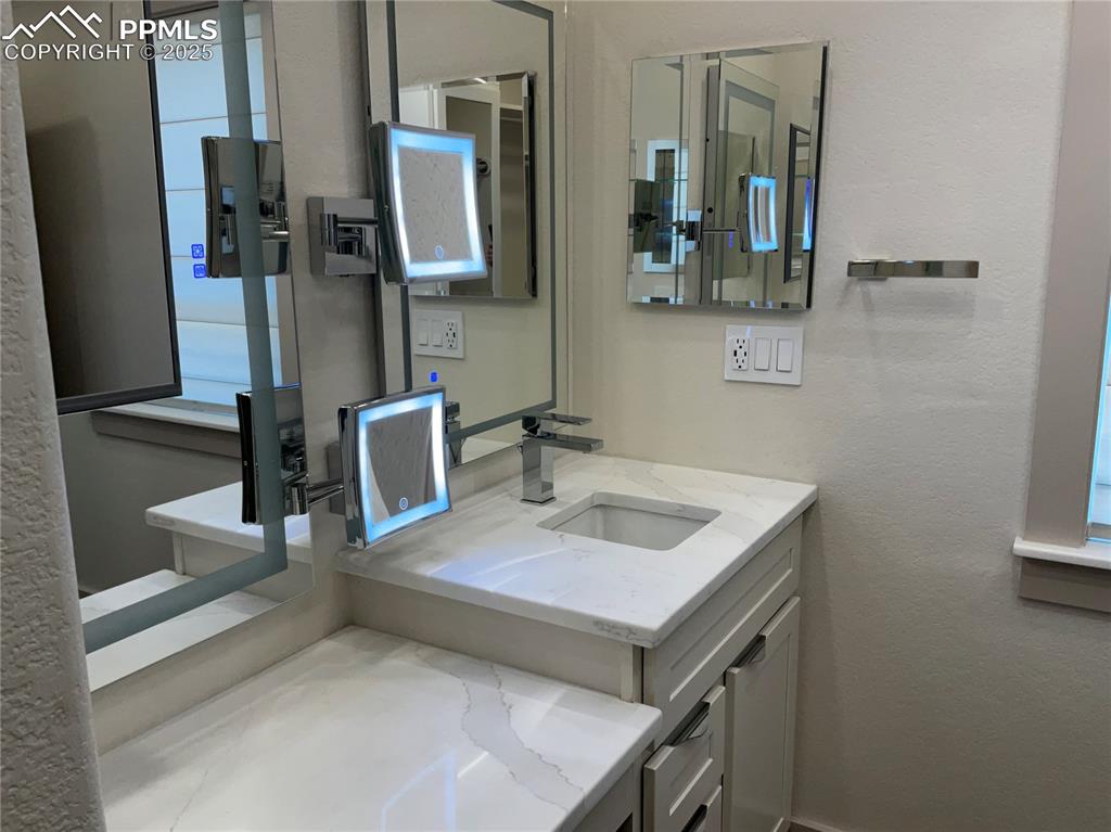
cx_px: 556
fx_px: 930
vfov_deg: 48.2
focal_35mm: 29
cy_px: 416
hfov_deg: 61.7
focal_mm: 3
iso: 50
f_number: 1.8
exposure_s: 1/120
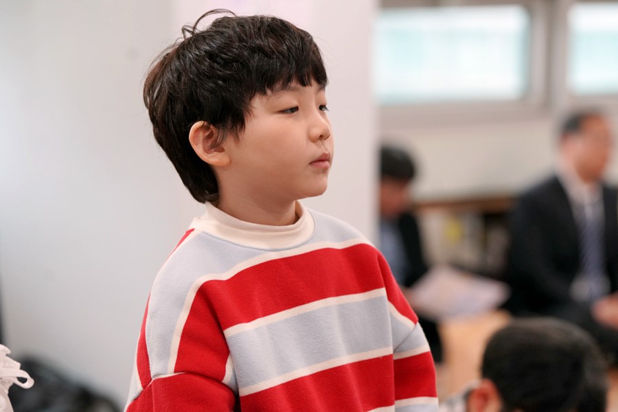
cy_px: 206
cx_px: 309
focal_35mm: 130
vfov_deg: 10.5
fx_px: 2231
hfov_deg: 15.8
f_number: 4
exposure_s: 1/160
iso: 1250
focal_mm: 130
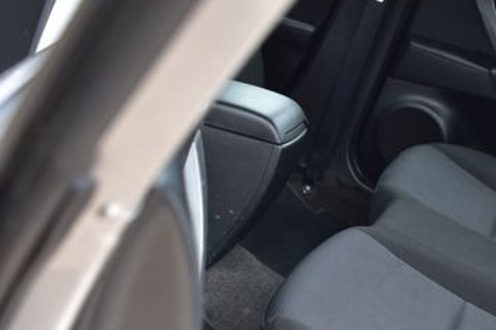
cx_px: 453
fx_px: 923
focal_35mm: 67
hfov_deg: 28.8
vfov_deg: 20.1
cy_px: 267
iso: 400
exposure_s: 1/30
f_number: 7.1
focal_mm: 24
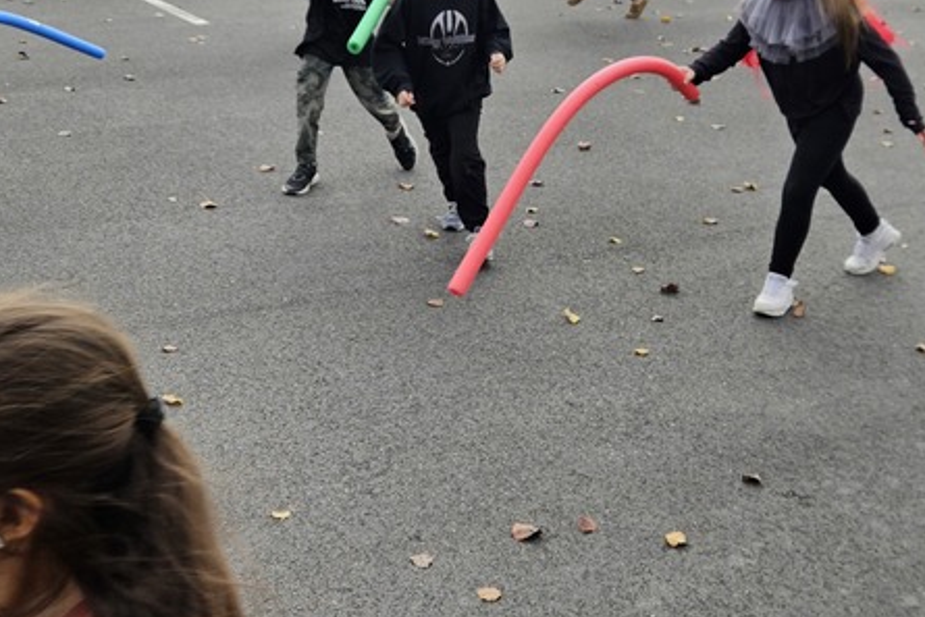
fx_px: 1414
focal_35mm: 55
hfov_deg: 36.2
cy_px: 100
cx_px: 478
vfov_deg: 24.1
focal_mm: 5.4
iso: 25
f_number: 1.8
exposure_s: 1/730
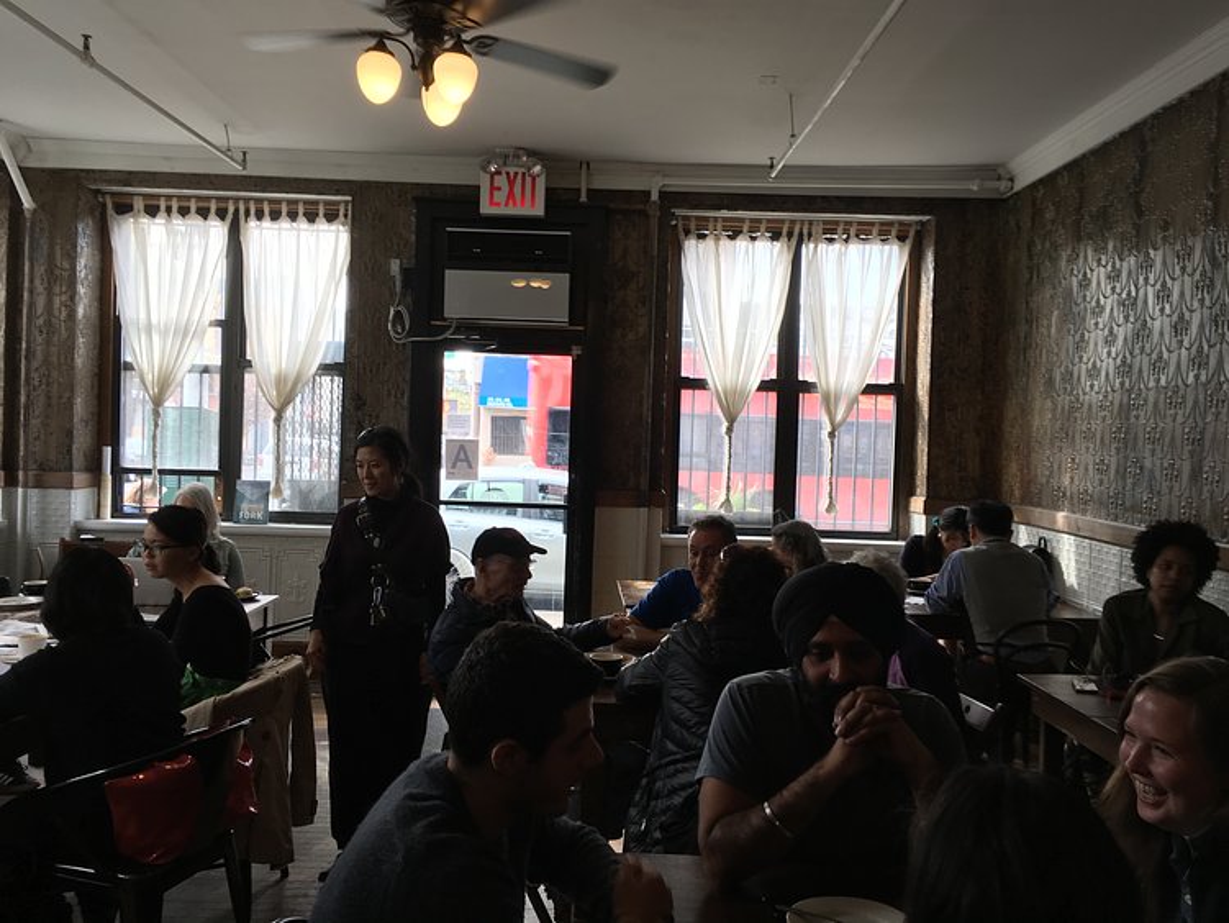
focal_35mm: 29
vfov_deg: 48.3
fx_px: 1030
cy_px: 462
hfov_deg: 61.6
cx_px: 614
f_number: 2.2
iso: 25
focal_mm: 4.15
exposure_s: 1/60
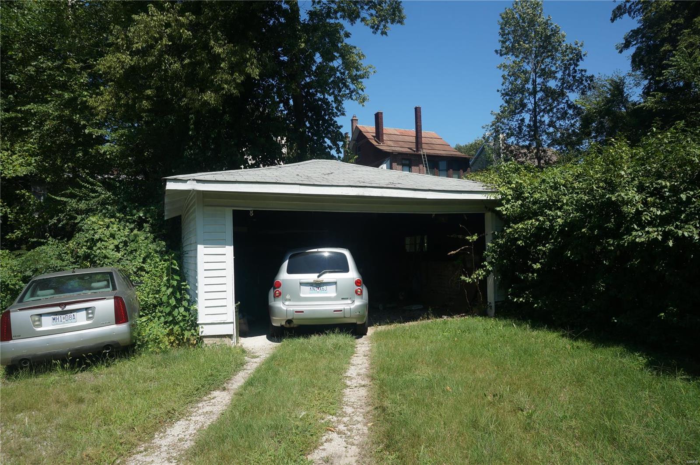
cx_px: 350
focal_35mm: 24
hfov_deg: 73.8
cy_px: 232
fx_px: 466
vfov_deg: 53.0
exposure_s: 1/160
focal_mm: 16
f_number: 9
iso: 100
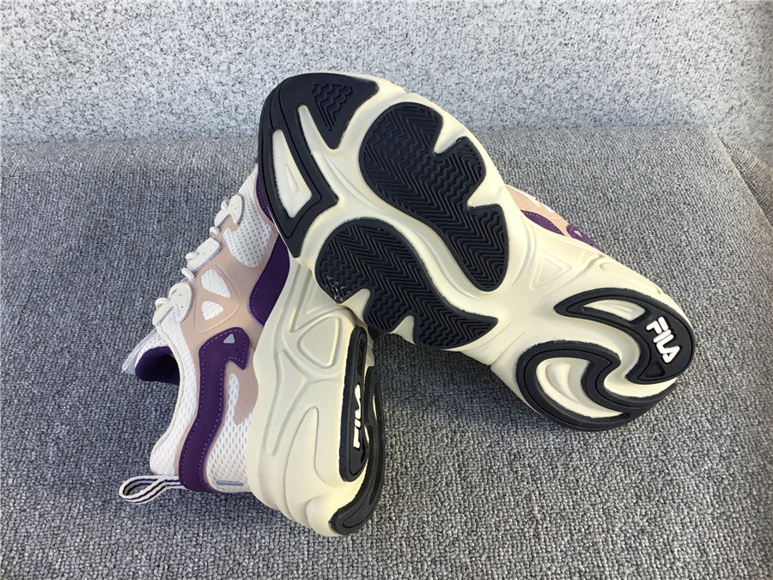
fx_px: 692
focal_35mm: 31
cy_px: 290
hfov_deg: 58.4
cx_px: 386
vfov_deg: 45.4
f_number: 2.4
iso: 25
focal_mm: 3.3
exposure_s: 1/144
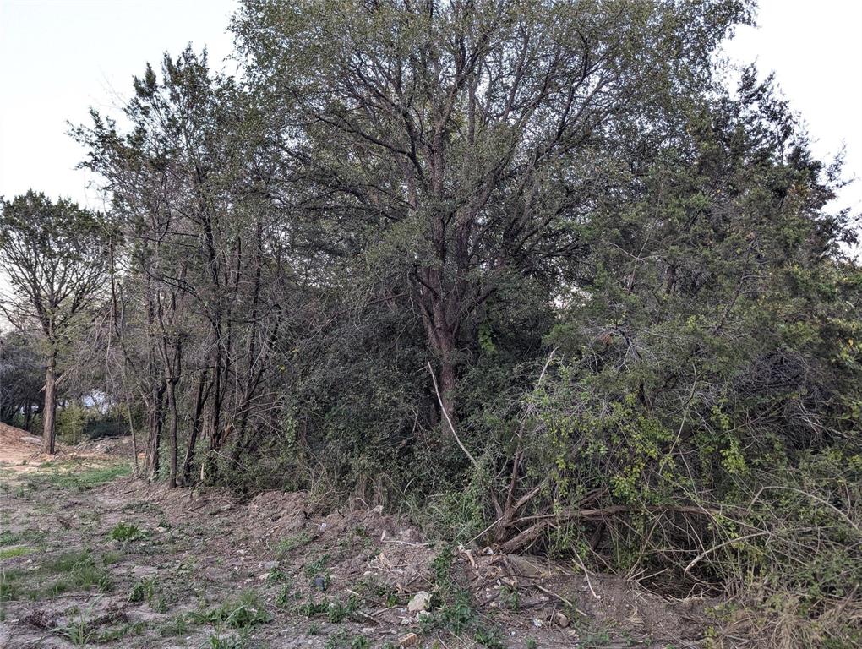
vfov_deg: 56.9
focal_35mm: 24
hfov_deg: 71.5
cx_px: 431
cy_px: 324
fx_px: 598
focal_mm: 6.81
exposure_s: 1/206
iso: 244
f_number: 1.85
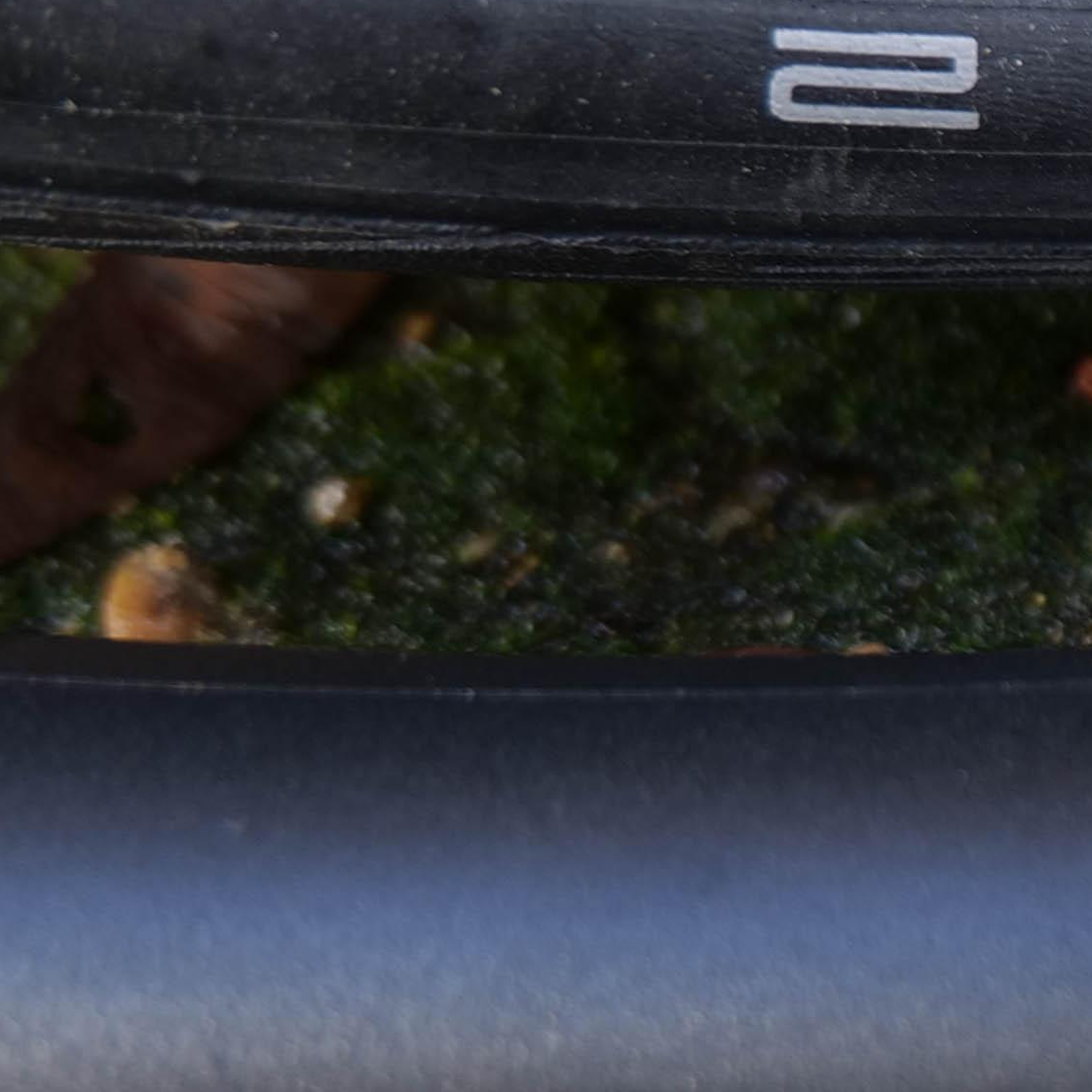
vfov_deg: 19.0
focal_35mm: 91
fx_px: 3248
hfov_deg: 15.2
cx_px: 2218
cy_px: 269
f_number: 3.5
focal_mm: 20
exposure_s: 1/60
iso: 160
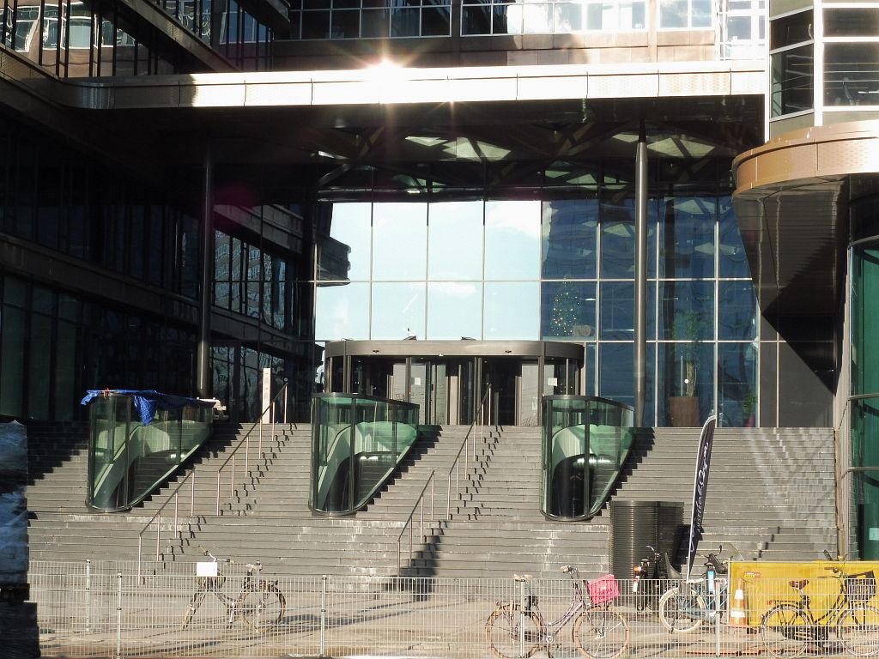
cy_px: 330
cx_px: 440
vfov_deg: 18.7
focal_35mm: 79
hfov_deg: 24.7
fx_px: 2006
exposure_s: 1/160
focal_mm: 14.2
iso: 100
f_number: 6.3
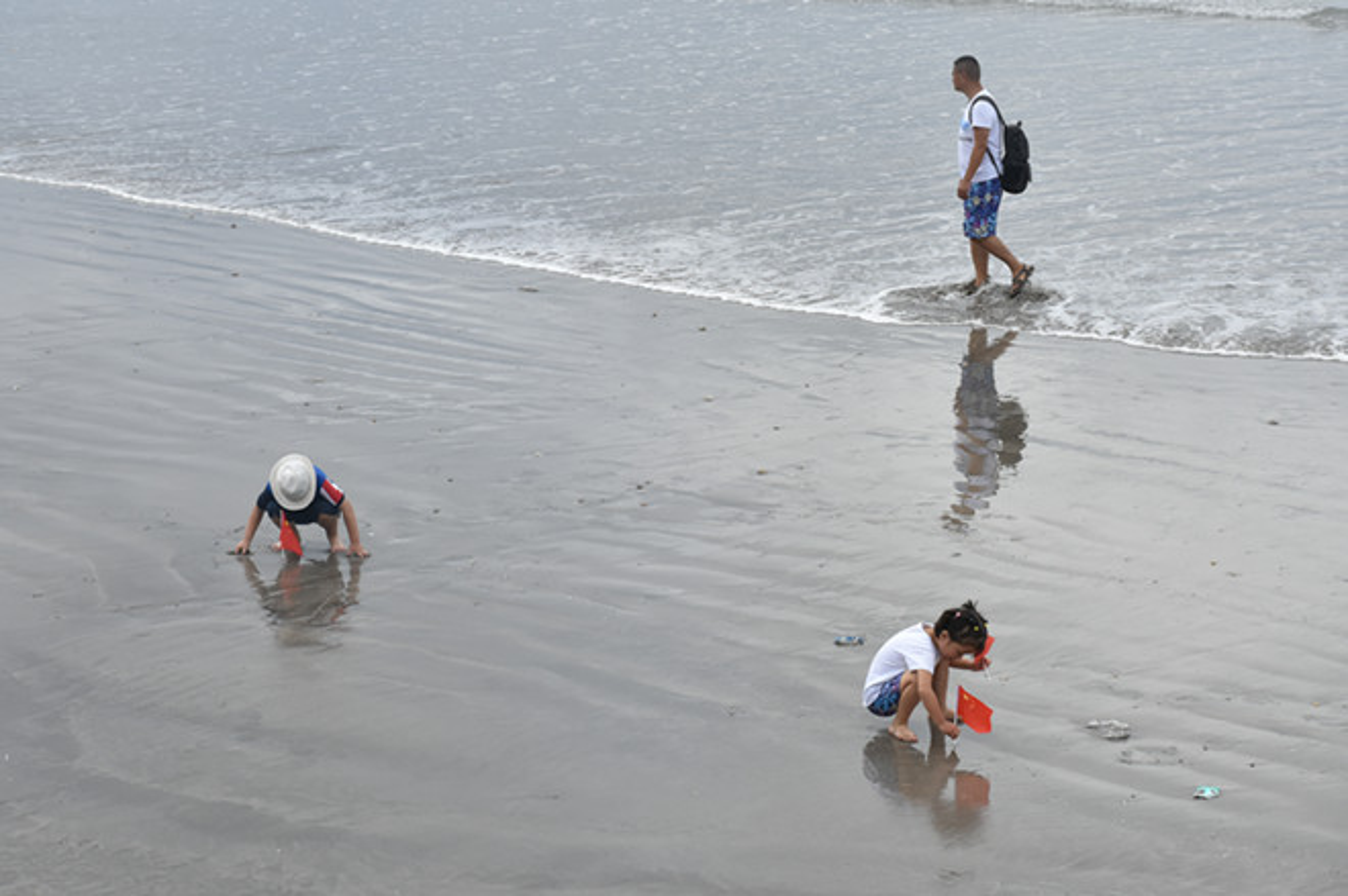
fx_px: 3367
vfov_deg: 15.2
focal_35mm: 90
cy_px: 448
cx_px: 674
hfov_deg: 22.6
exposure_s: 1/1250
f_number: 9
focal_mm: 60
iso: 800
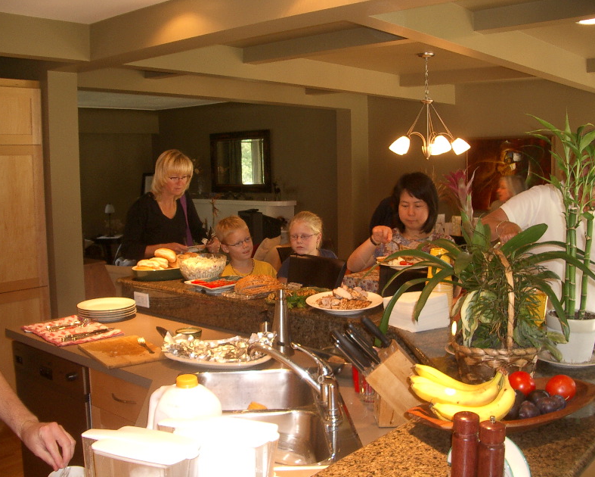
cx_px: 290
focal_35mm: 37
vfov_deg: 40.1
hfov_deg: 49.1
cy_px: 240
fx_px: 652
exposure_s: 1/40
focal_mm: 5.8
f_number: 2.6
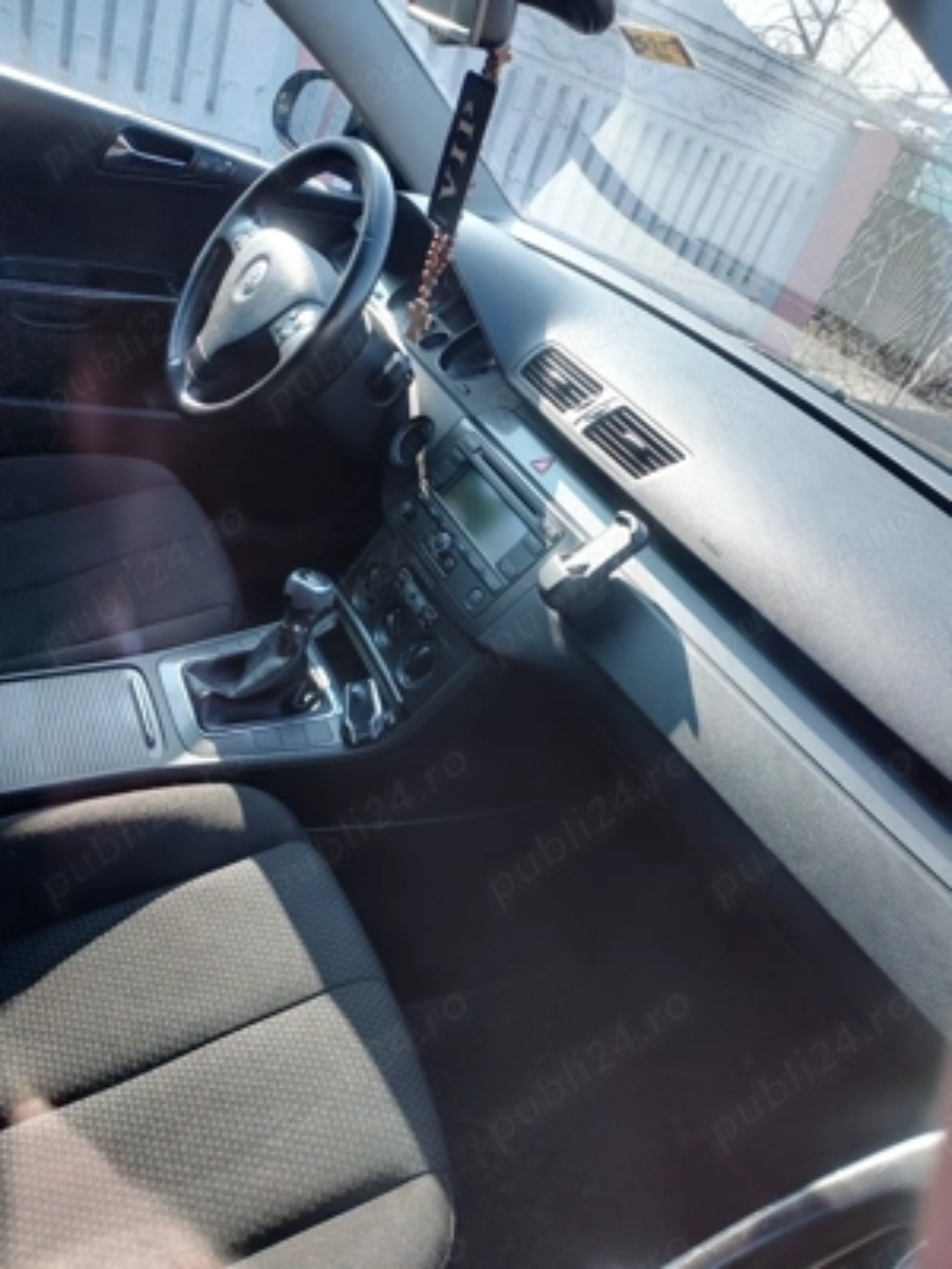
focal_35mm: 26
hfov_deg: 53.1
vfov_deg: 67.3
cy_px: 634
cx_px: 476
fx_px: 953
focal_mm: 6.24
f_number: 1.9
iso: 239
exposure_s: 1/100
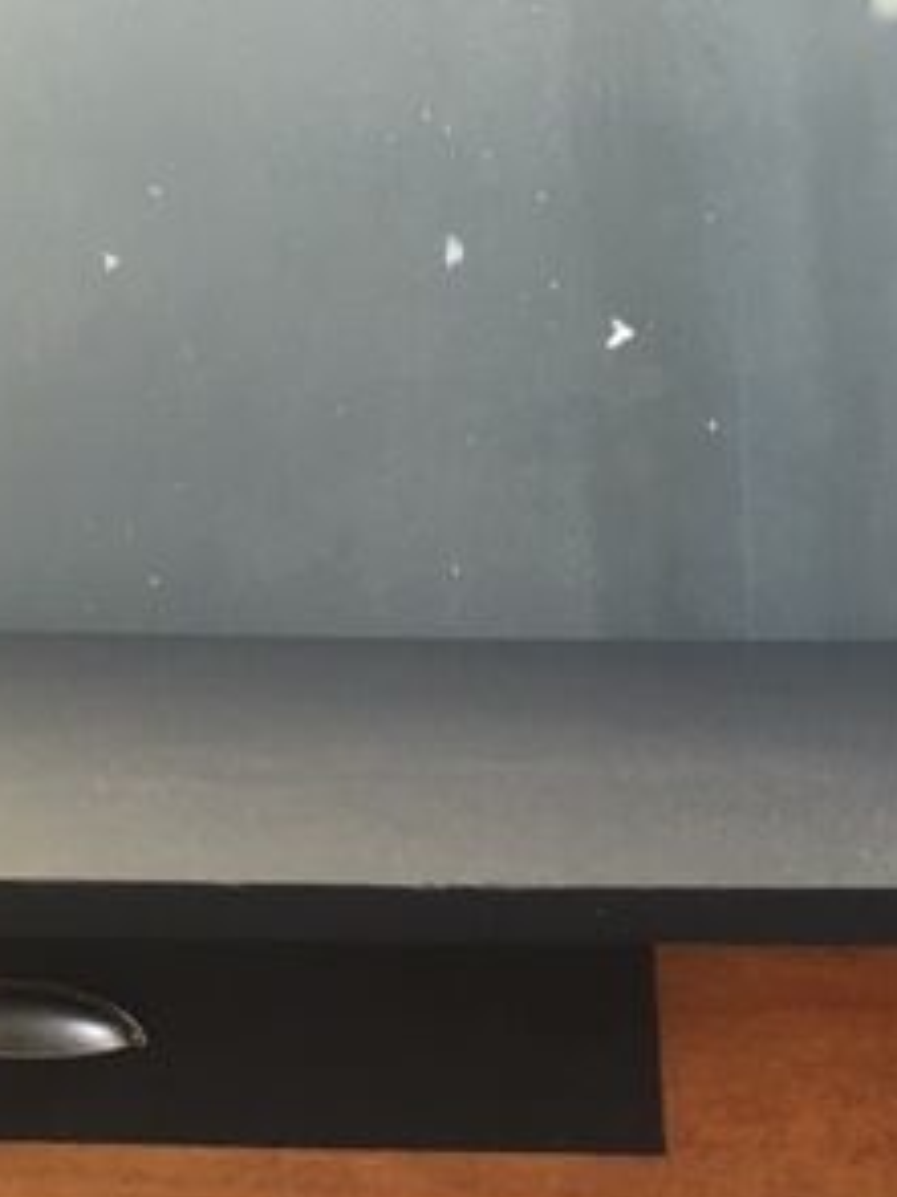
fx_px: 2178
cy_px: 1294
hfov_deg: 22.5
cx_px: 856
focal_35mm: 63
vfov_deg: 28.2
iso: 50
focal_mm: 4.15
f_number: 2.2
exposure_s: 1/33
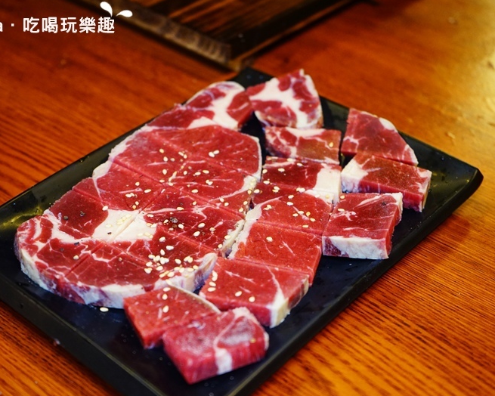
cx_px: 222
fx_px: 806
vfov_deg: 27.6
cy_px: 198
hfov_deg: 34.1
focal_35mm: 55
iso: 2500
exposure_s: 1/60
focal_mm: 48
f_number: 4.5
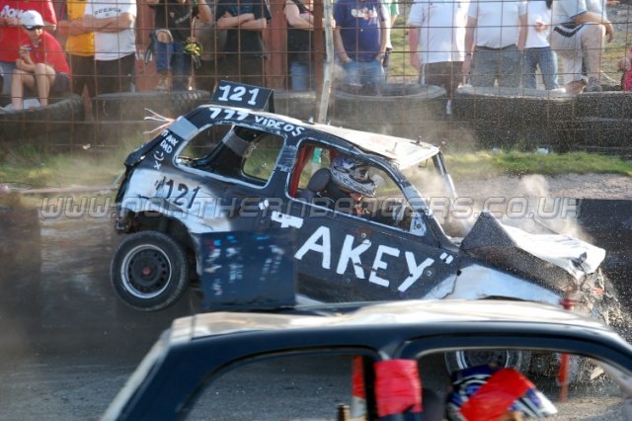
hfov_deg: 17.5
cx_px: 316
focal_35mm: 117
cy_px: 210
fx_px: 2053
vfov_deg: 11.7
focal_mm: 78
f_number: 5.6
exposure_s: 1/500
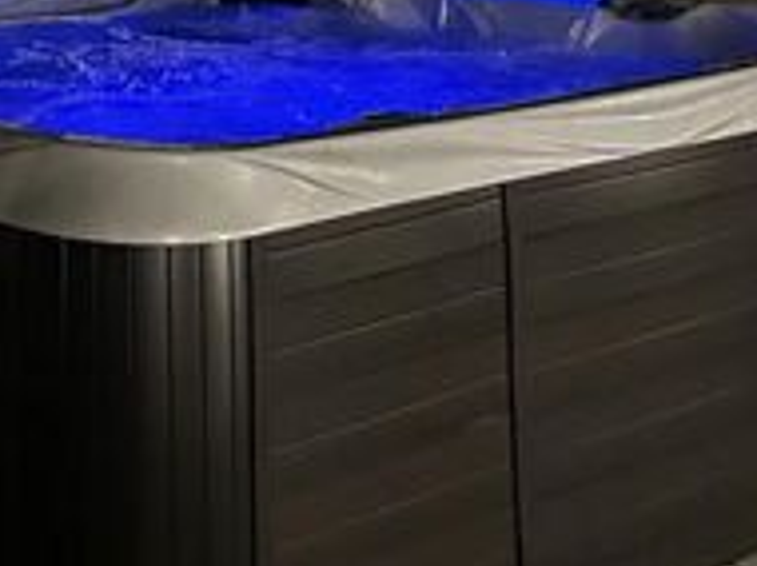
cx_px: -66
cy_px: -263
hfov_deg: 21.0
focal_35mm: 89
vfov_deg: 15.4
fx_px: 1944
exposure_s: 1/30
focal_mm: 6.86
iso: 1000
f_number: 1.78
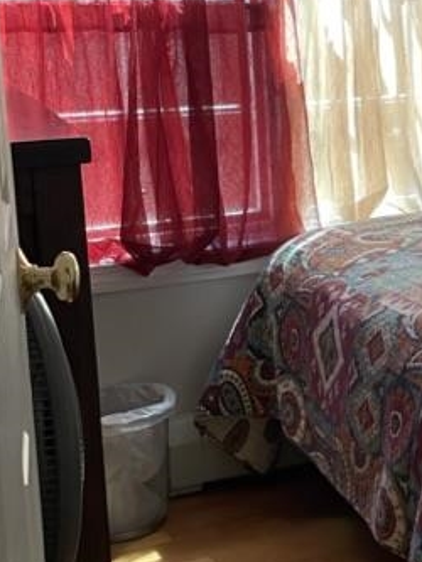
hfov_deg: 17.7
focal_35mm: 80
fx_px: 1300
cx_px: 480
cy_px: 194
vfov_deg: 24.3
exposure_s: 1/60
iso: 125
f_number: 1.6
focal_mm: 4.2
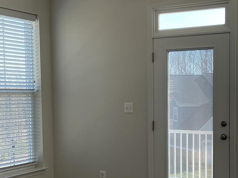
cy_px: 124
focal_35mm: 73
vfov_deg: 20.1
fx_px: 502
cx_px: 132
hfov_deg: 26.7
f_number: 1.8
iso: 25
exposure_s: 1/254
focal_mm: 3
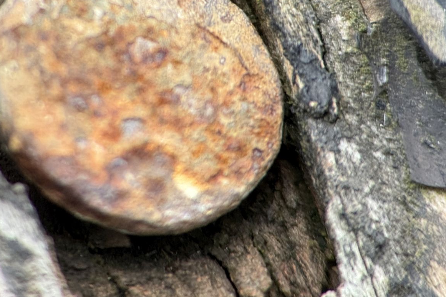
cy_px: 44
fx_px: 2663
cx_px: 148
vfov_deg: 6.4
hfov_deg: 9.6
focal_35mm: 215
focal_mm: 15.66
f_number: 2.8
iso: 125
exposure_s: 1/121
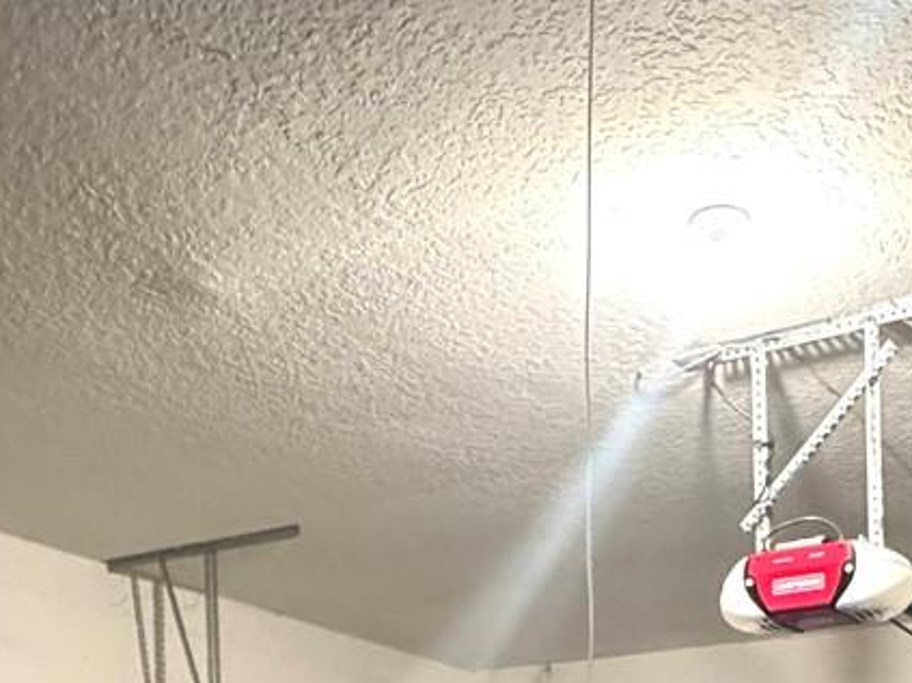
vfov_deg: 22.0
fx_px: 1396
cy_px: 1069
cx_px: 528
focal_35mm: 53
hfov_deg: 36.1
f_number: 2.2
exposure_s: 1/40
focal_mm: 2.22
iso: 1250
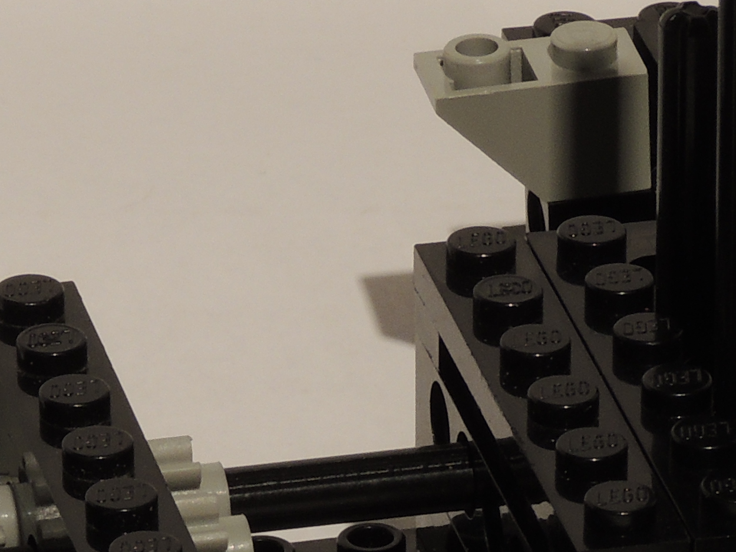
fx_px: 10589
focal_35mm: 498
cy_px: 791
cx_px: -22
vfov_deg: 3.0
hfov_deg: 4.0
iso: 100
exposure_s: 1/2.5
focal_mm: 24
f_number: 6.8
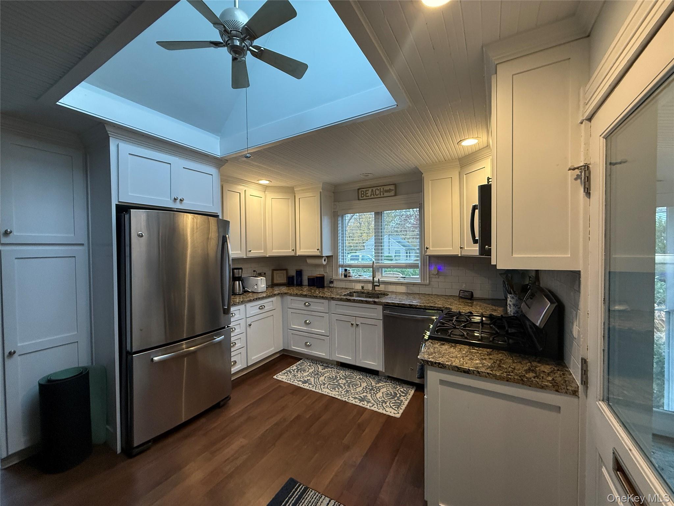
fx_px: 273
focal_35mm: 14
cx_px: 337
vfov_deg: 85.7
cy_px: 253
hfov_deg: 102.1
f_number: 2.2
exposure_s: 1/120
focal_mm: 2.22
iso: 320
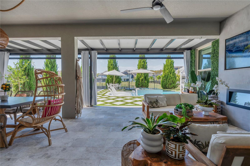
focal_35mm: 16
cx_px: 125
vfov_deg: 73.7
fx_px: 111
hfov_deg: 96.7
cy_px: 83
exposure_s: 1/30
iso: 250
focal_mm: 16
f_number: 10
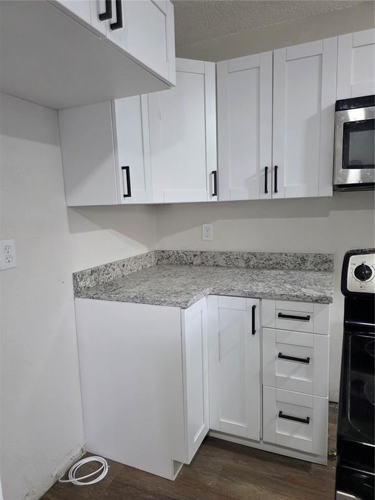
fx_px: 332
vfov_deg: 73.9
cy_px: 250
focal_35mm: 23
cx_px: 188
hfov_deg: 58.9
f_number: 1.7
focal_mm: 6.3
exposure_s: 1/120
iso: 640
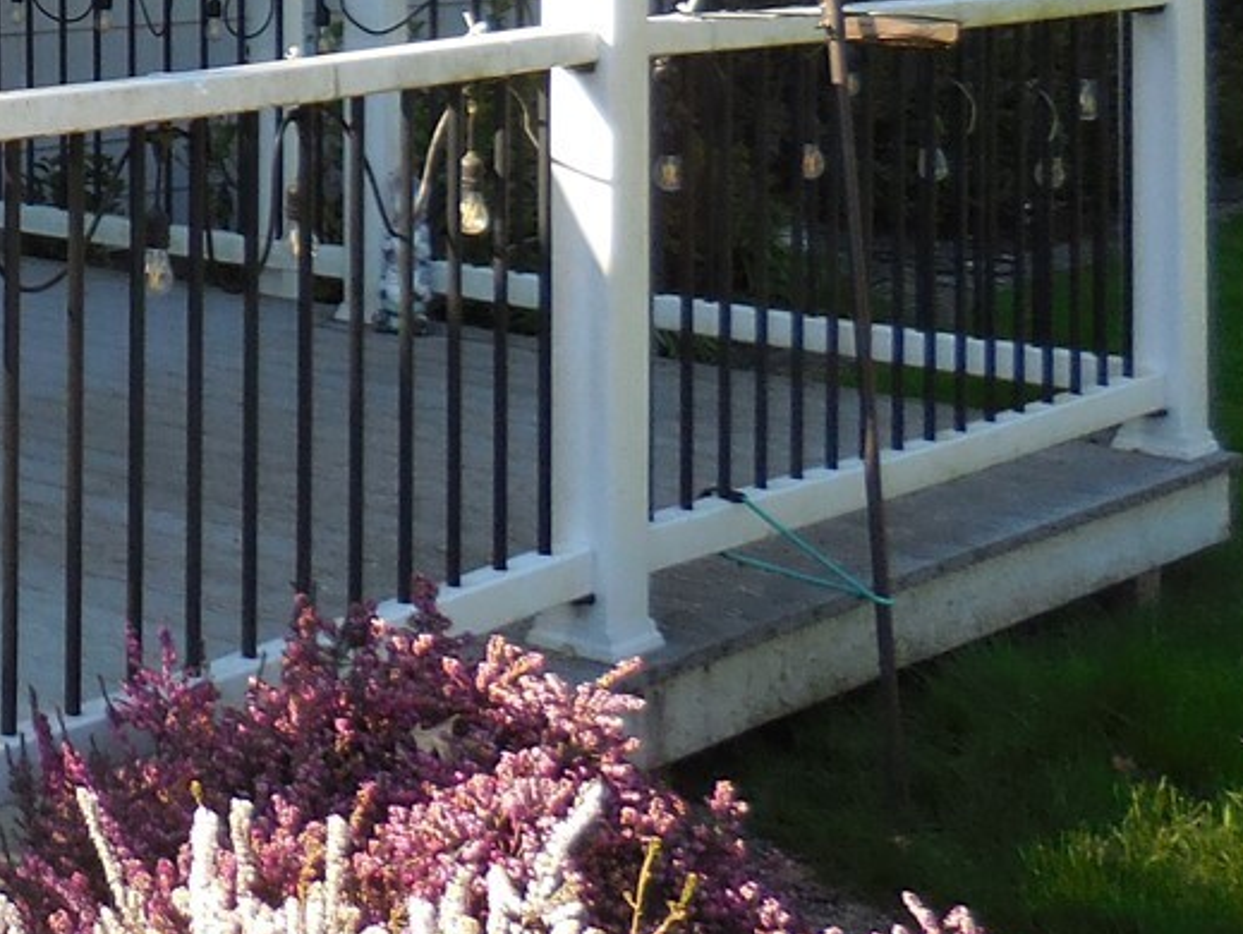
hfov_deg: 22.4
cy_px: -206
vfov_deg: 18.1
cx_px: -407
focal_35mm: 77
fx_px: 2767
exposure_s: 1/320
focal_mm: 4.5
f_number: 3.3
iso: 125
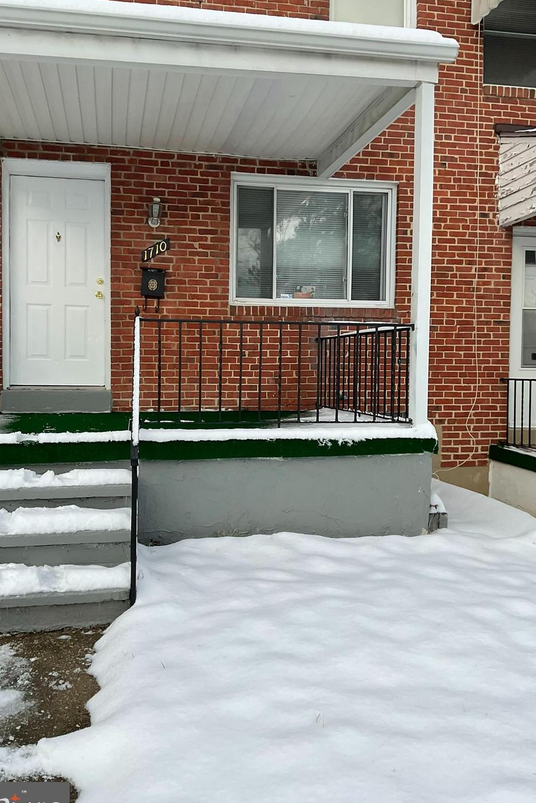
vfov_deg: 57.2
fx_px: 737
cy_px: 389
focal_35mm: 33
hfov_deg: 40.0
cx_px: 257
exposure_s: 1/1451
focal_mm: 3
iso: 16
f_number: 1.8
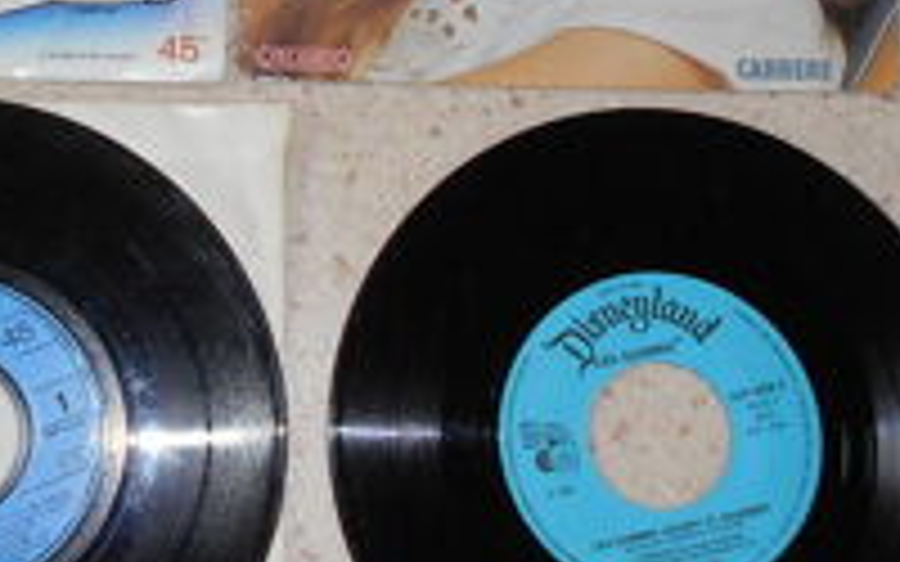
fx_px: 1619
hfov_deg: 30.4
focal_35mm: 66
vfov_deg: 19.6
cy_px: 171
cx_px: 194
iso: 80
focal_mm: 4.6
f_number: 3.2
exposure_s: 1/25
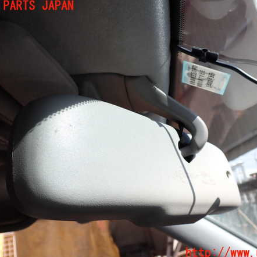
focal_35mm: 36
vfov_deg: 46.0
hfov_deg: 46.0
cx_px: 142
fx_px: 302
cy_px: 130
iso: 100
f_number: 3.2
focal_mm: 5.4
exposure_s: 1/400
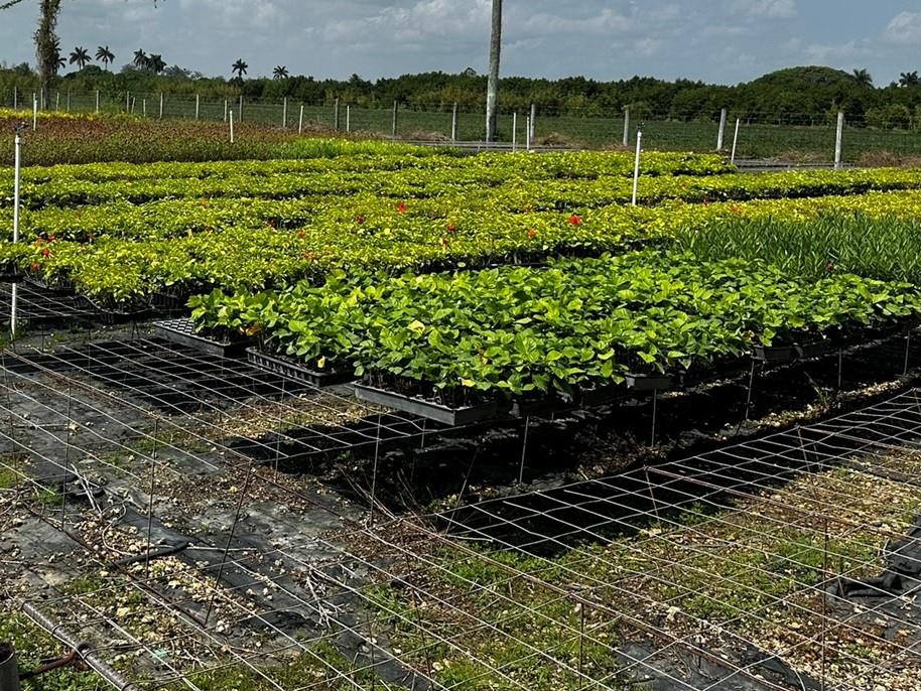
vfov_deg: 33.8
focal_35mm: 42
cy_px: 185
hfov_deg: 43.7
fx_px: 1118
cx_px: 257
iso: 80
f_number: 1.78
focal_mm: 6.86
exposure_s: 1/6211
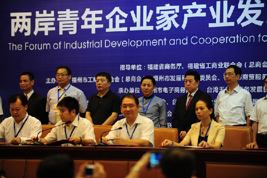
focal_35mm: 160
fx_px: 1186
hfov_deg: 12.8
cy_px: 89
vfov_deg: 8.6
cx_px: 134
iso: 400
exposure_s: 1/40
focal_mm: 160
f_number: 3.2
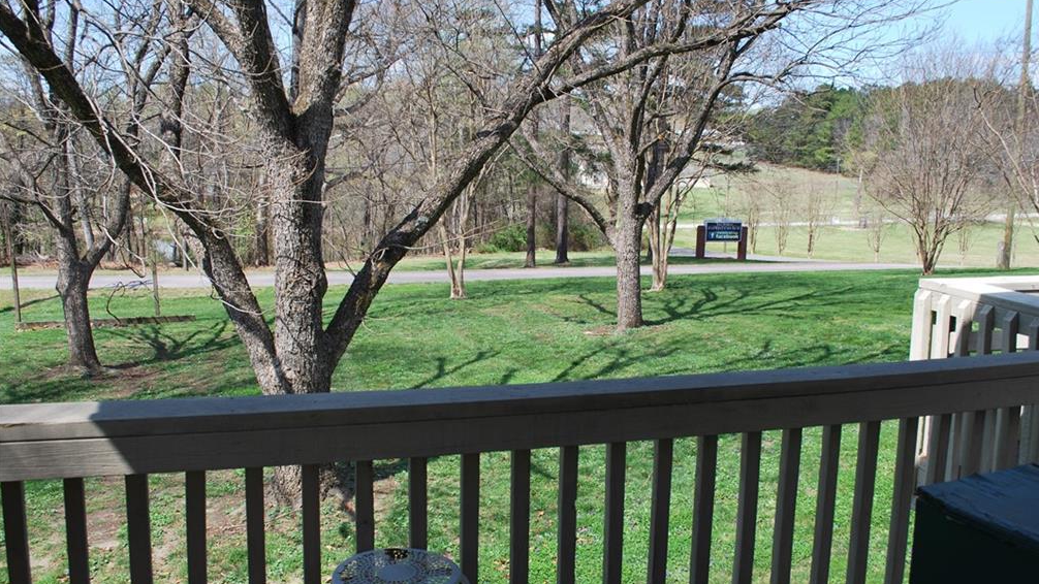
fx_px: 882
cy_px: 306
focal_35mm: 32
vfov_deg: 36.7
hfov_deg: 61.0
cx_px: 527
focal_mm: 20
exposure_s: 1/160
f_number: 6.3
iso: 100
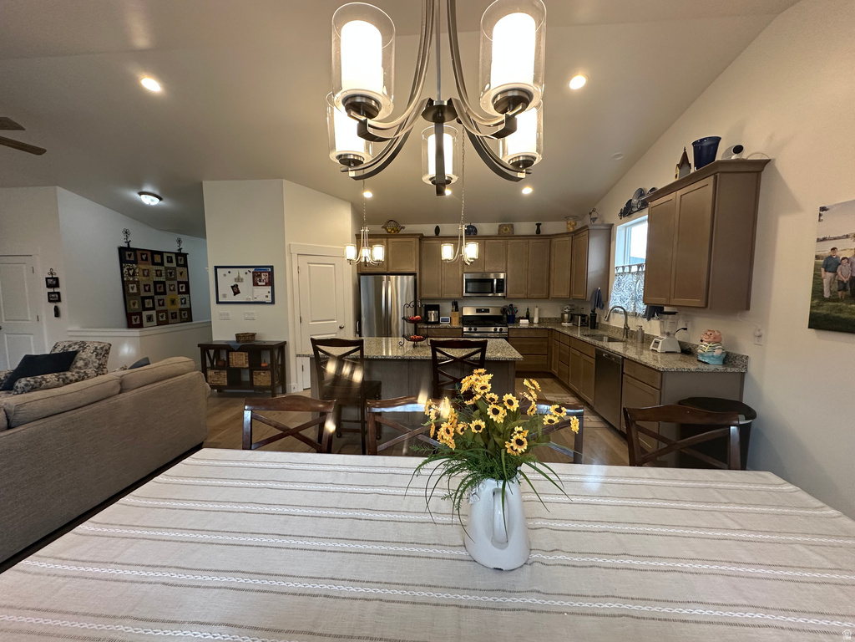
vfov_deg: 85.7
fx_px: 346
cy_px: 321
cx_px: 428
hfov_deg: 102.1
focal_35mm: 14
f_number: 2.2
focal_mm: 2.22
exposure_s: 1/120
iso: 200
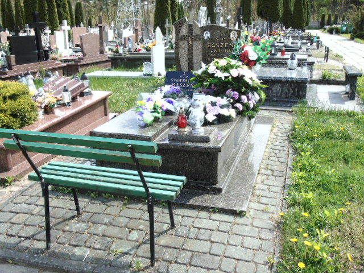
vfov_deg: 41.8
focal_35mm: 34
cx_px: 182
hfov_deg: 54.0
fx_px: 358
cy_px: 136
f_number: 3.8
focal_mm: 6.1
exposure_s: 1/250
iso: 80
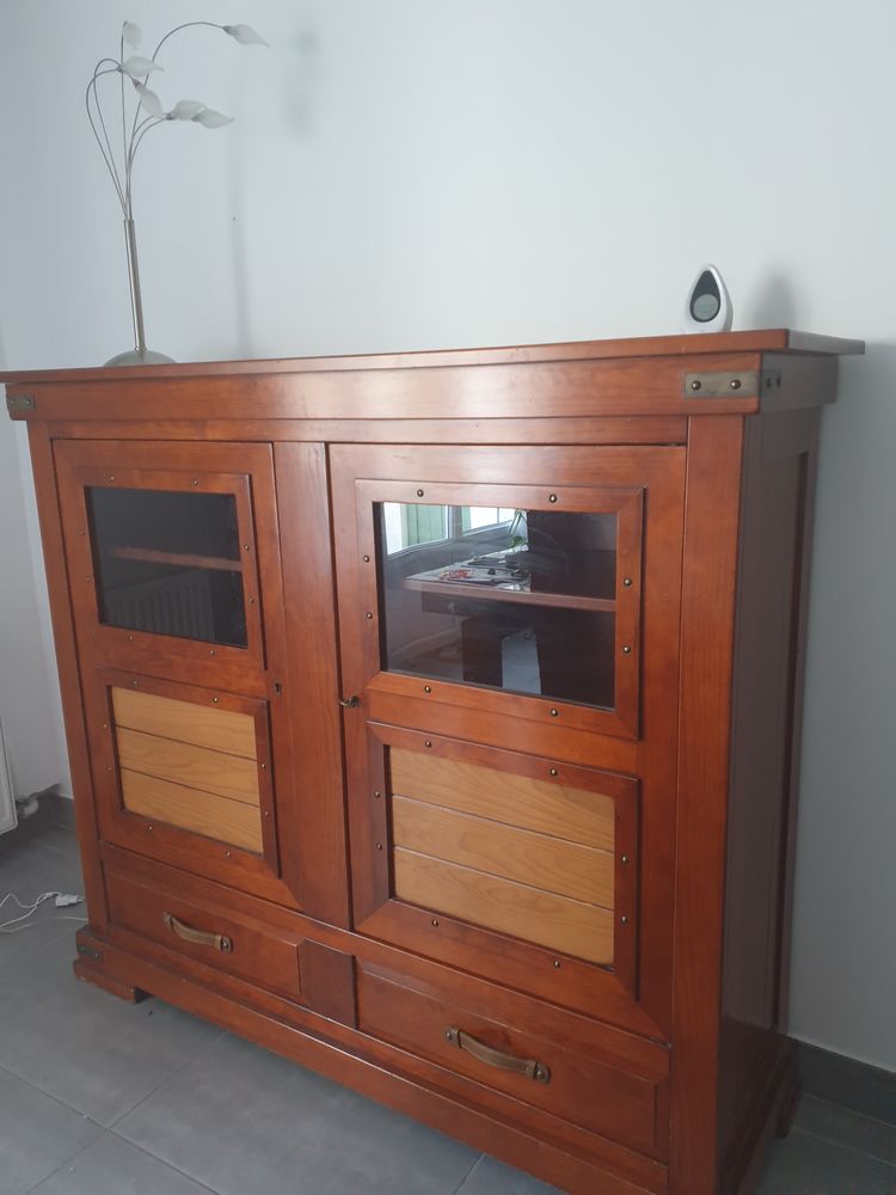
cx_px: 448
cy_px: 598
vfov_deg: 67.3
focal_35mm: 26
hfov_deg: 53.1
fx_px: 897
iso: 250
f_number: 1.5
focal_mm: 4.3
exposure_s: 1/16
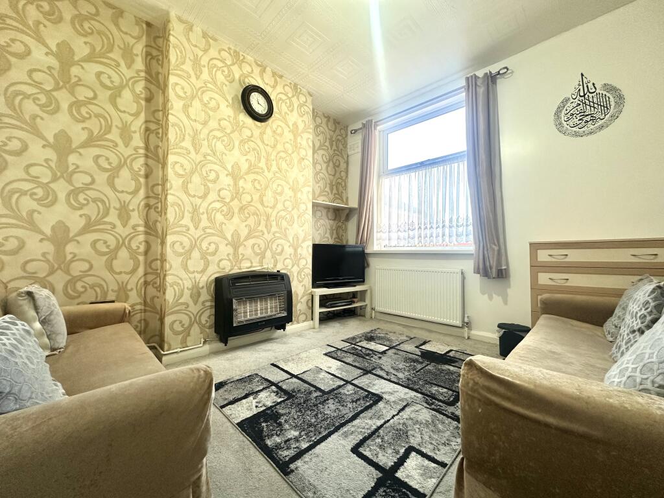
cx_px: 332
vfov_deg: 85.7
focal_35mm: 14
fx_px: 269
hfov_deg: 102.1
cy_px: 249
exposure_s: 1/99
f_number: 2.2
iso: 160
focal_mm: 2.22
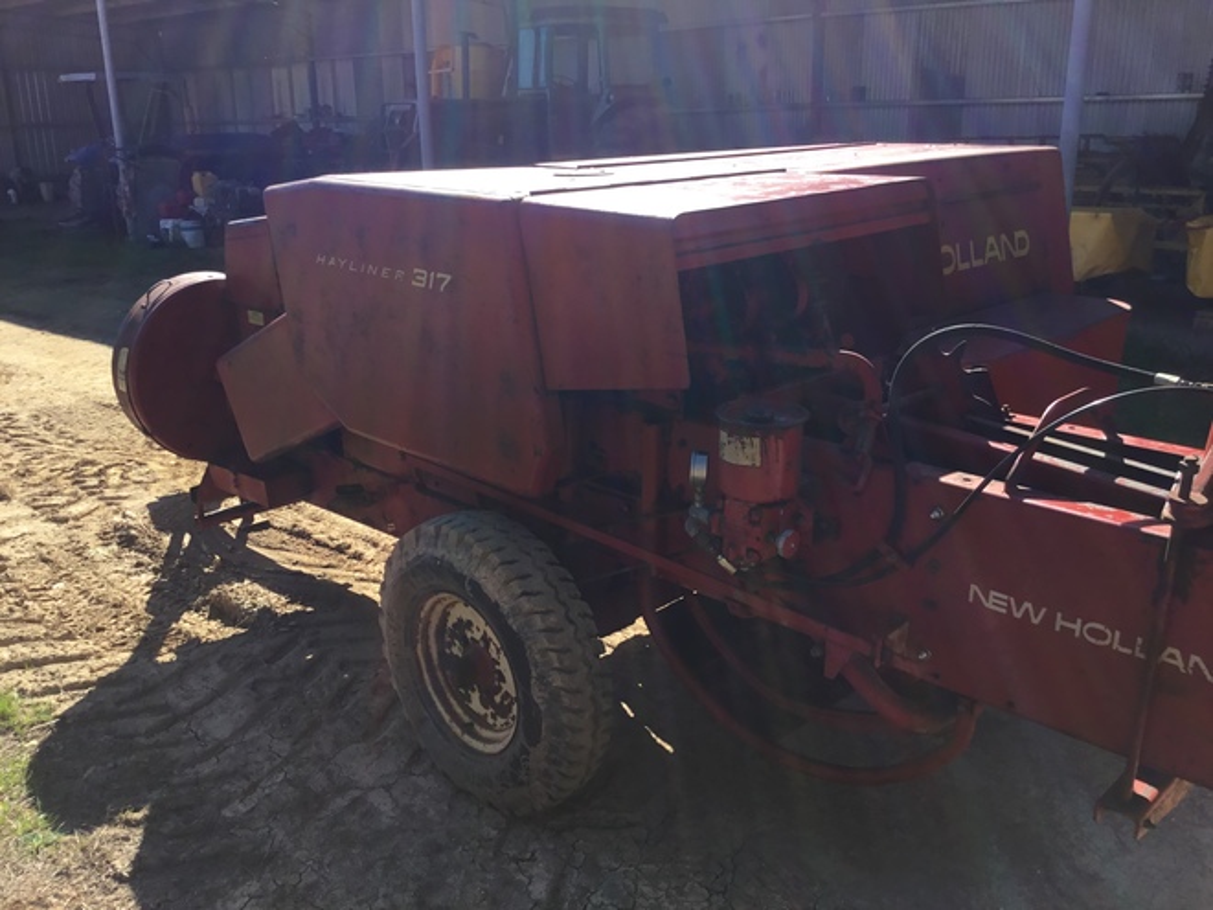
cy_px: 455
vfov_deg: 45.4
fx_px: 1086
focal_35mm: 31
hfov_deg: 58.4
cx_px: 606
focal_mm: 3.3
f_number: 2.4
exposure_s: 1/473
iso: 25
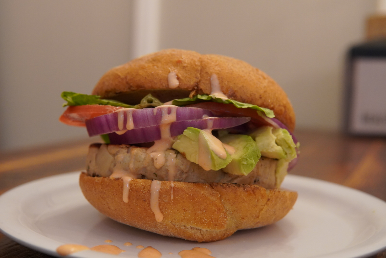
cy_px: 129
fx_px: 483
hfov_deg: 43.6
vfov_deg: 29.9
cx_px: 193
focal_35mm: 45
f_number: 4
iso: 2000
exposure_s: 1/160
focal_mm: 30
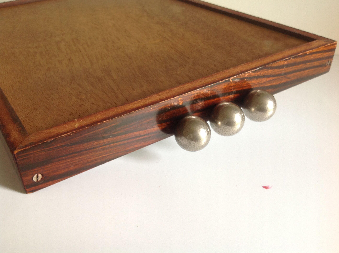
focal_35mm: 35
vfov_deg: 40.6
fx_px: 342
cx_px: 170
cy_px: 126
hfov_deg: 52.7
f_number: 2.4
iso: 64
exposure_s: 1/15
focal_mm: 4.28
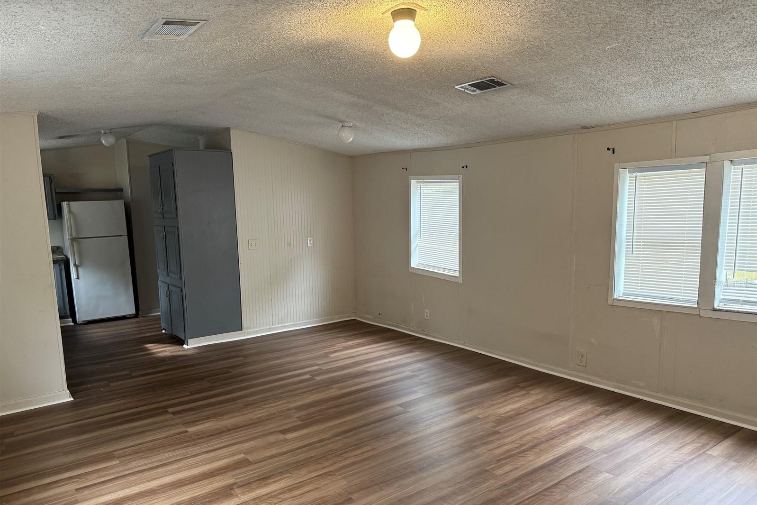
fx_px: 526
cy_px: 283
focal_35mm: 25
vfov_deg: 51.2
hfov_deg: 71.5
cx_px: 378
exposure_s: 1/120
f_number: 1.78
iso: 320
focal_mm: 6.76
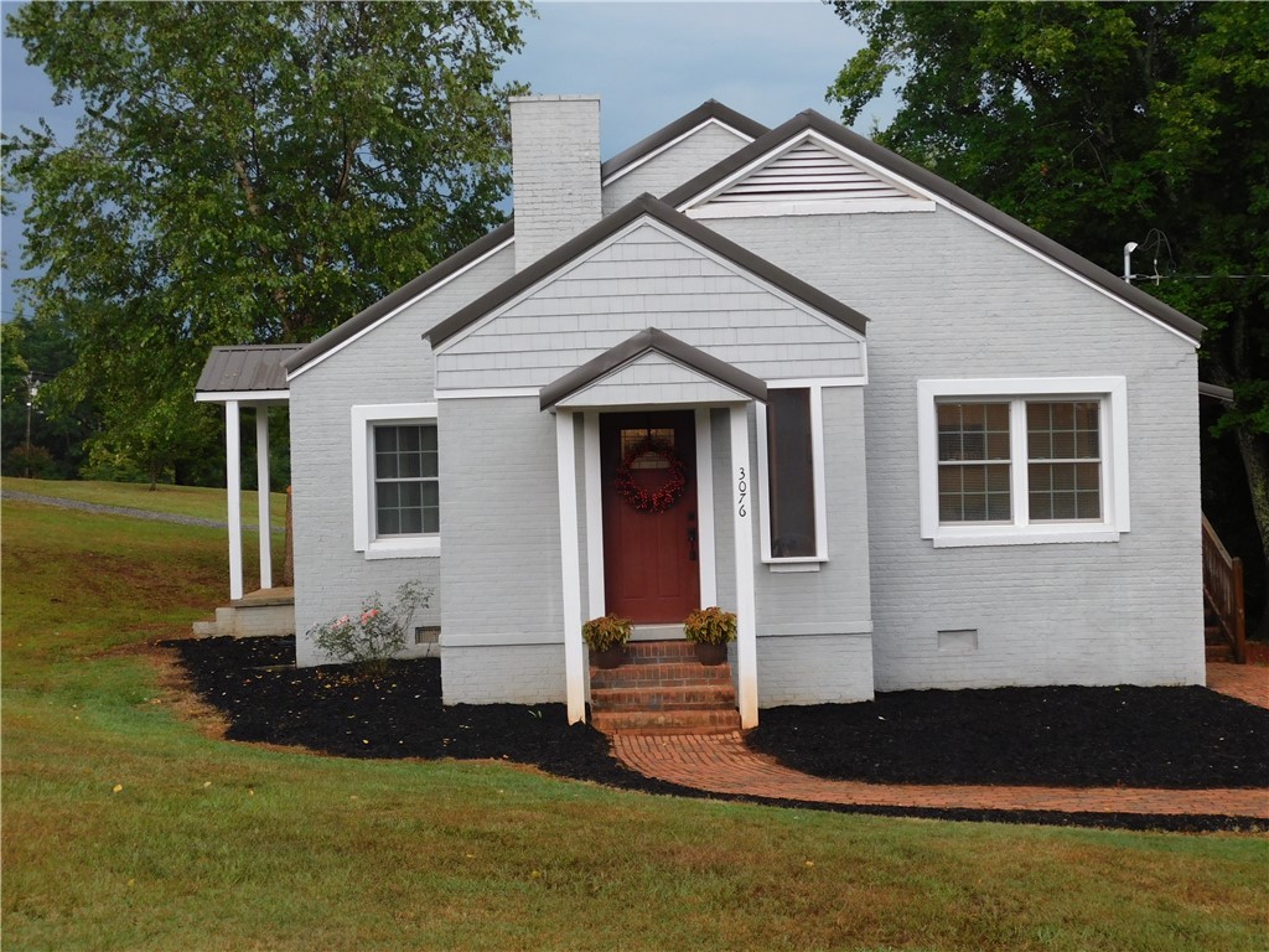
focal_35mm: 45
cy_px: 476
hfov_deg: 42.1
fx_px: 1650
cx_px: 634
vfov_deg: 32.2
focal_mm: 8
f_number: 3.7
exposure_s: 1/30
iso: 140
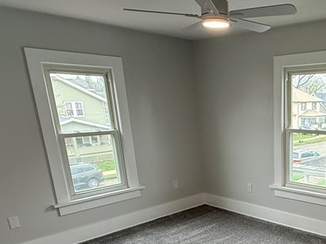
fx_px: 329
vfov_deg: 38.8
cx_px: 286
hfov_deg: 47.9
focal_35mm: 35
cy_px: 203
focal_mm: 2.22
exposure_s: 1/100
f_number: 2.2
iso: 125
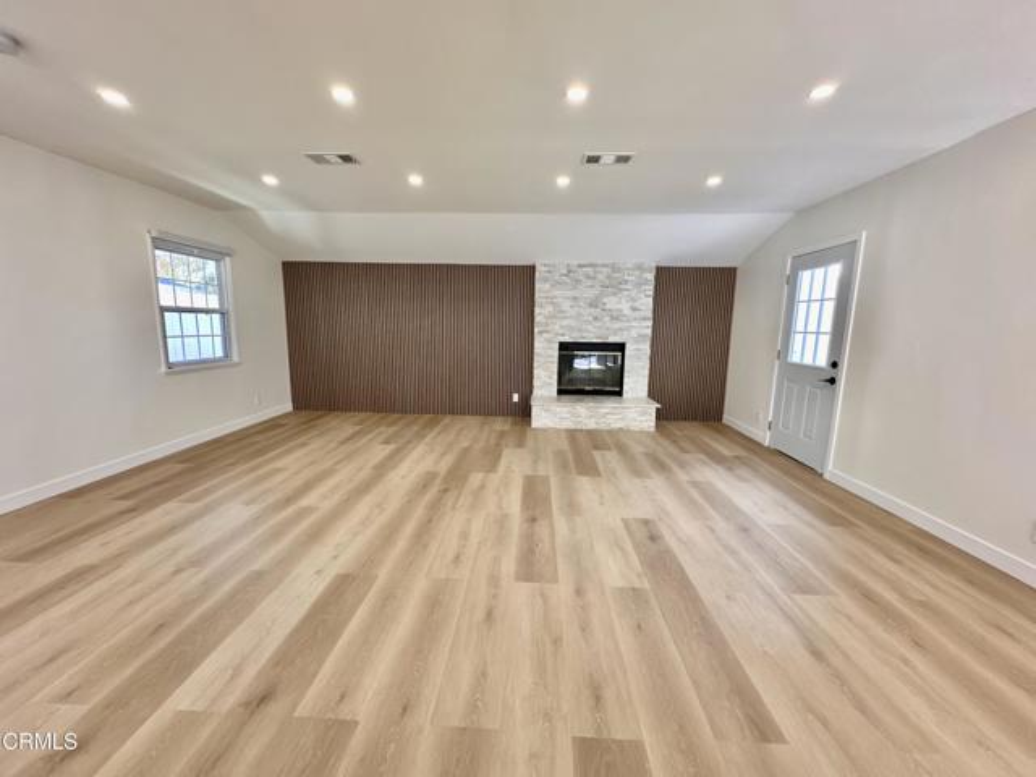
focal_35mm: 14
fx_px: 419
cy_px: 388
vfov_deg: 85.7
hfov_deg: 102.1
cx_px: 518
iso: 160
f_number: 2.2
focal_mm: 2.22
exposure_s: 1/120
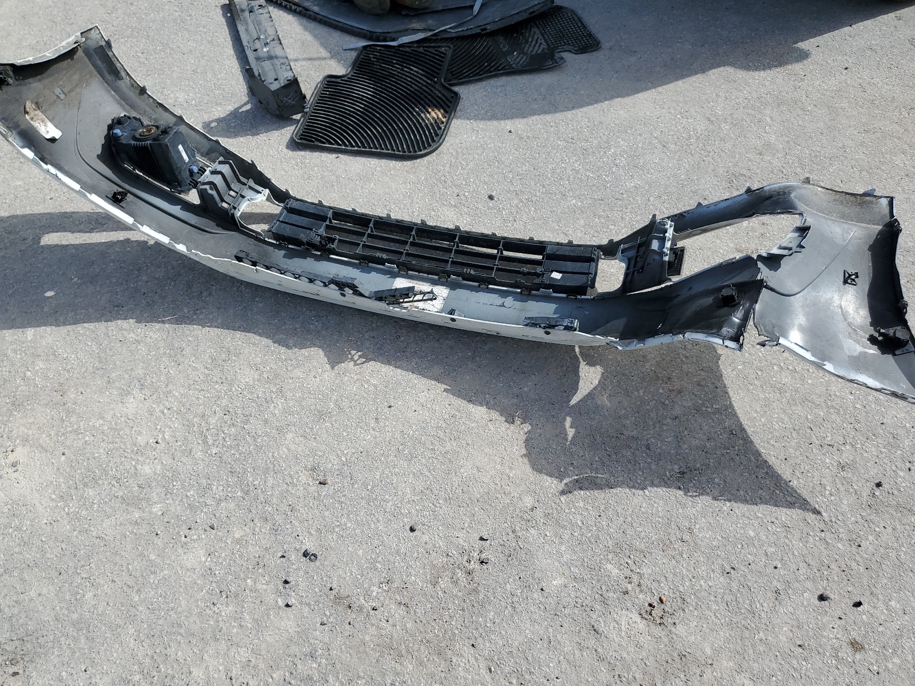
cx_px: 458
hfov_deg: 67.3
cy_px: 343
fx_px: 687
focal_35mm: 26
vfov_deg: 53.1
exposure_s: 1/3333
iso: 50
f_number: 1.5
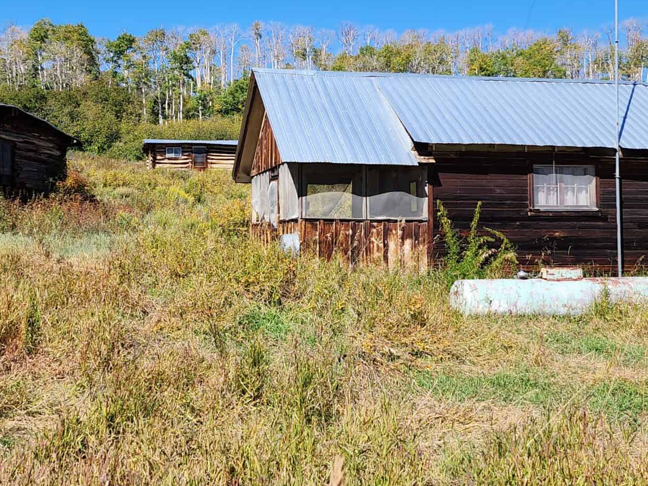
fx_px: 898
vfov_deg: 30.2
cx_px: 282
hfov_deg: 39.6
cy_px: 204
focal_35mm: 48
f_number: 1.8
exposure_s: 1/919
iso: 12
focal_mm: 6.4
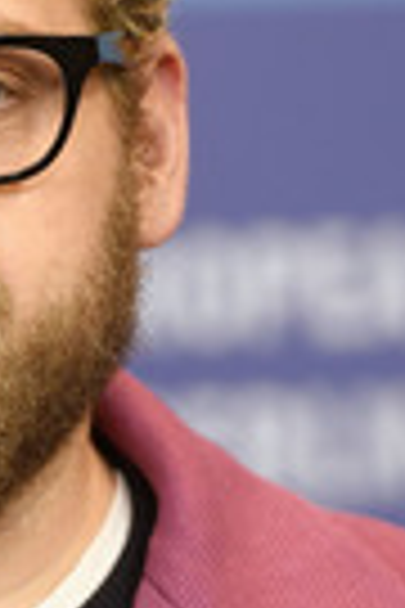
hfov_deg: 2.3
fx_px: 10006
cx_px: -112
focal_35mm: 593
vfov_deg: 3.5
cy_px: 500
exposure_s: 1/320
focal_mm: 200
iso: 1250
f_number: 3.5
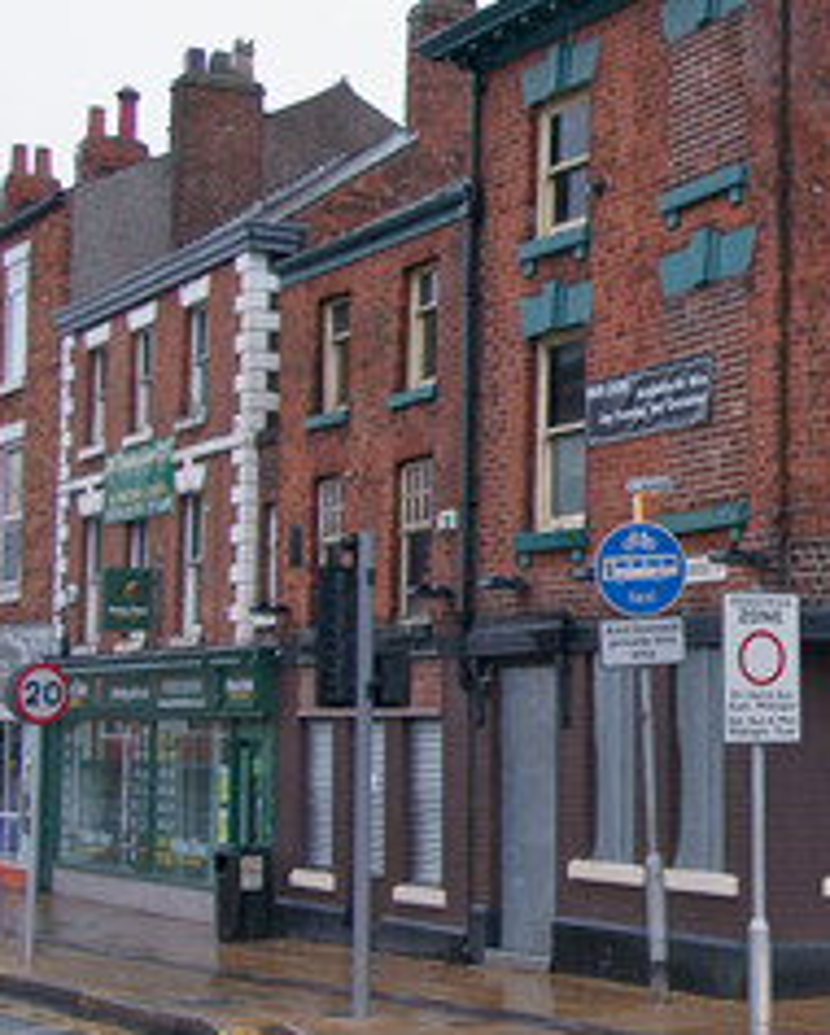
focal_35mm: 76
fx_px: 2331
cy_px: 441
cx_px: 1048
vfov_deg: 25.0
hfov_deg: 18.9
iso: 400
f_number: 4
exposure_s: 1/30
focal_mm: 20
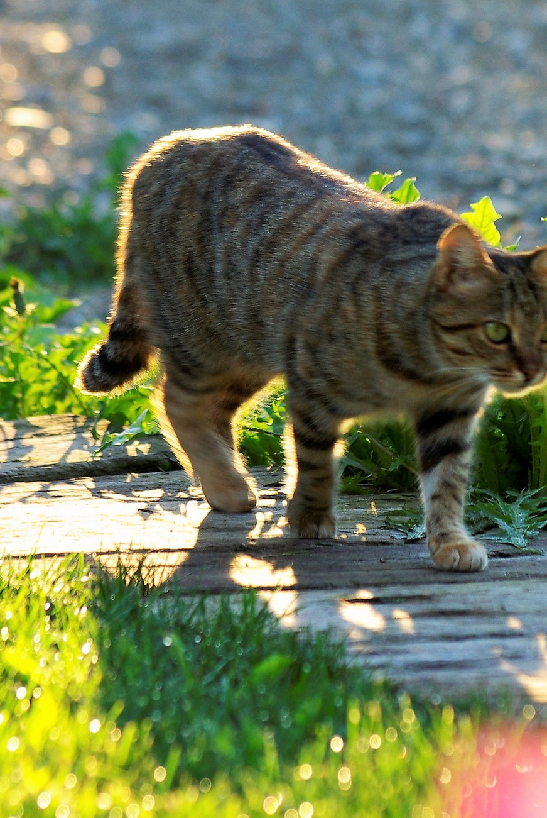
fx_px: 9430
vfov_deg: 5.0
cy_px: 260
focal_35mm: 415
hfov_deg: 3.3
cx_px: 467
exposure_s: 1/100
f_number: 5.6
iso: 200
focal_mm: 150
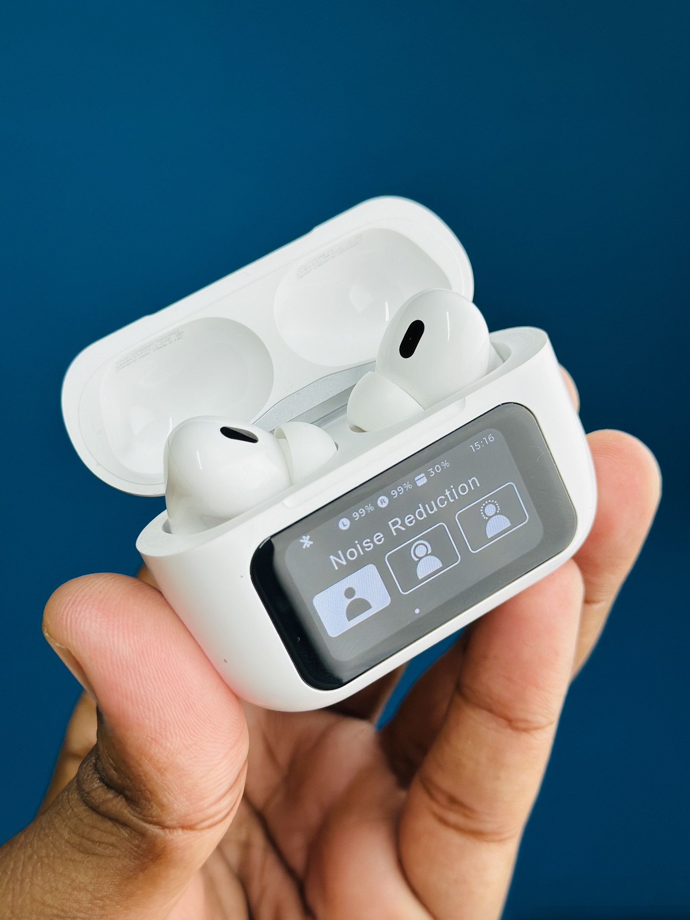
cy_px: 460
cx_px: 345
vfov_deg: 39.7
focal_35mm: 48
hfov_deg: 30.3
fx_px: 1276
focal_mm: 6.86
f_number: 1.78
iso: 80
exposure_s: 1/193
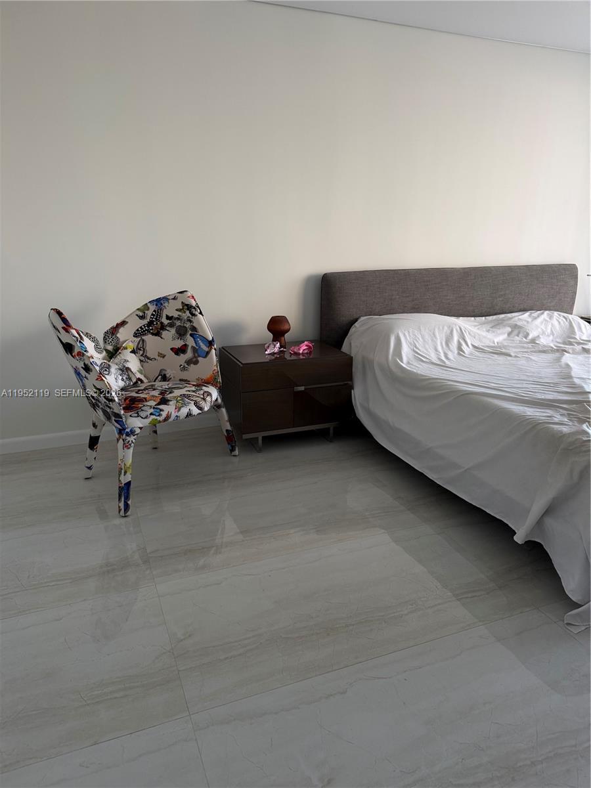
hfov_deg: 56.8
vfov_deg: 71.6
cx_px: 296
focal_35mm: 24
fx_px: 546
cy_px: 394
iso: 160
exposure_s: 1/121
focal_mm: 6.76
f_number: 1.78
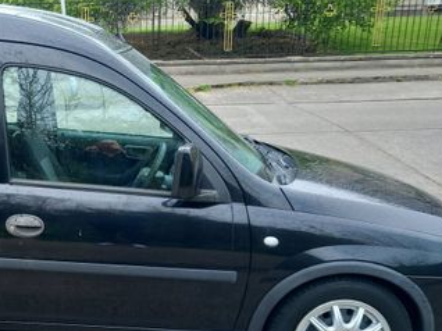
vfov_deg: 28.0
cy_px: 263
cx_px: 56
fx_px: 651
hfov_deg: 35.6
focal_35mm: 51
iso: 32
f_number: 1.8
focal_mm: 4
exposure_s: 1/50
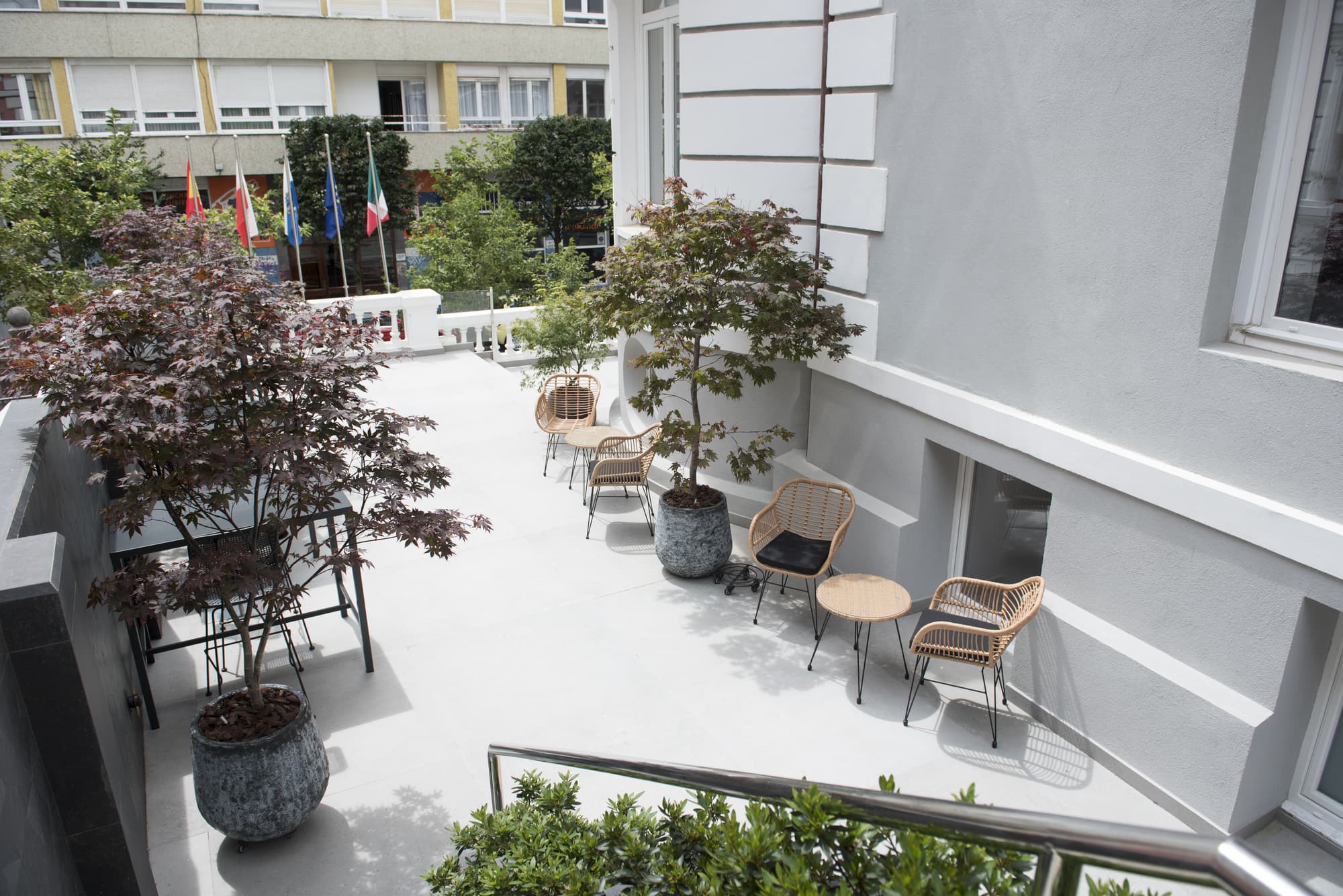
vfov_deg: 53.2
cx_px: 672
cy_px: 448
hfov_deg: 73.7
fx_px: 896
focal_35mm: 24
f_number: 5.6
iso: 100
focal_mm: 24
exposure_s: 1/320
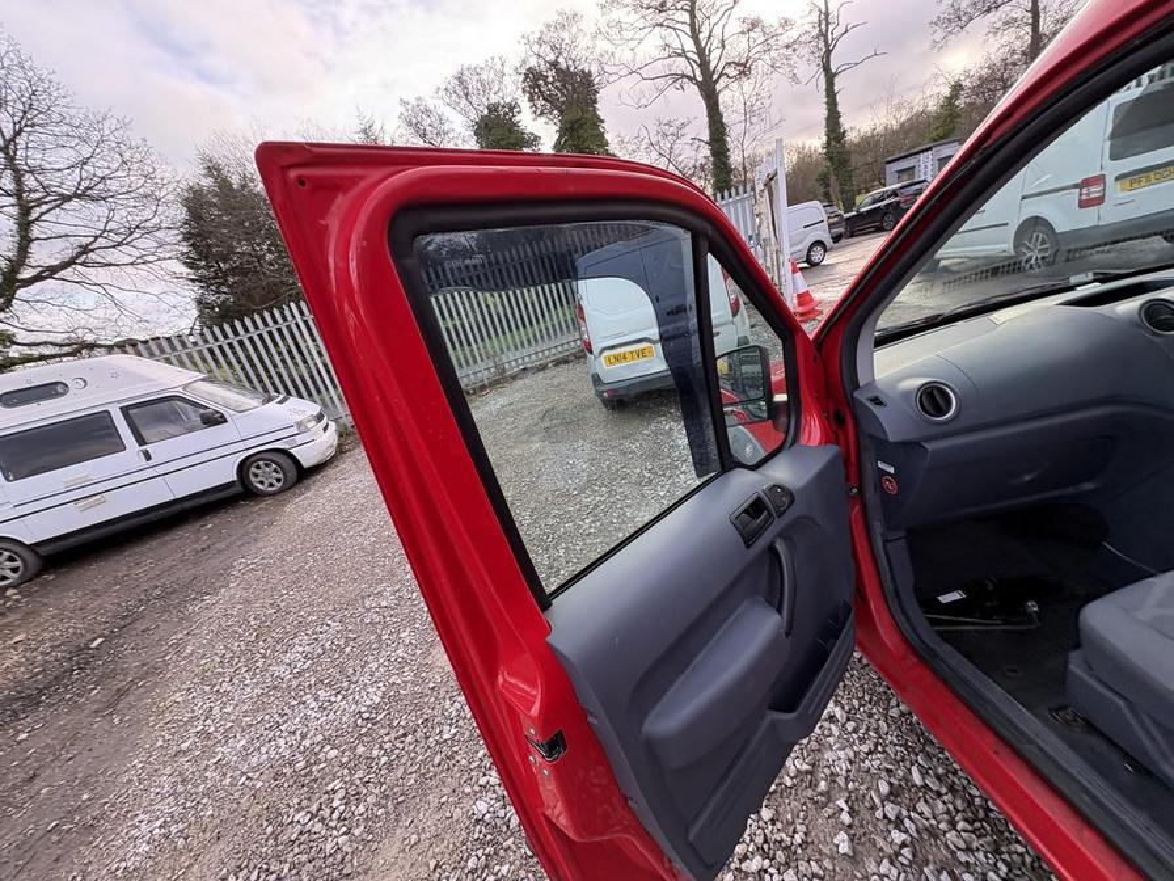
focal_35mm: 14
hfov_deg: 102.1
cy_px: 440
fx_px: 475
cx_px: 587
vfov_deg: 85.7
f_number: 2.2
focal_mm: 2.22
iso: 64
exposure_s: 1/99
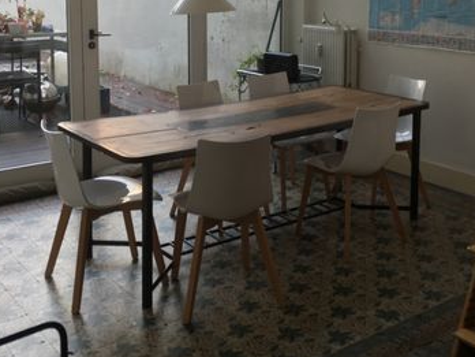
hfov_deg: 38.1
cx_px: 262
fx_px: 686
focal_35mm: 50
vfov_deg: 28.4
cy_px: 64
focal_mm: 4.15
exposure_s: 1/100
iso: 32
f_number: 2.2
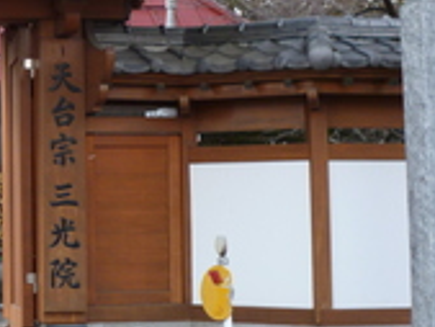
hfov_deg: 17.4
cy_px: 106
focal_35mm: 108
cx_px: -85
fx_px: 1358
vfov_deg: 13.7
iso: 100
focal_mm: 6.8
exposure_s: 1/125
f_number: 3.2
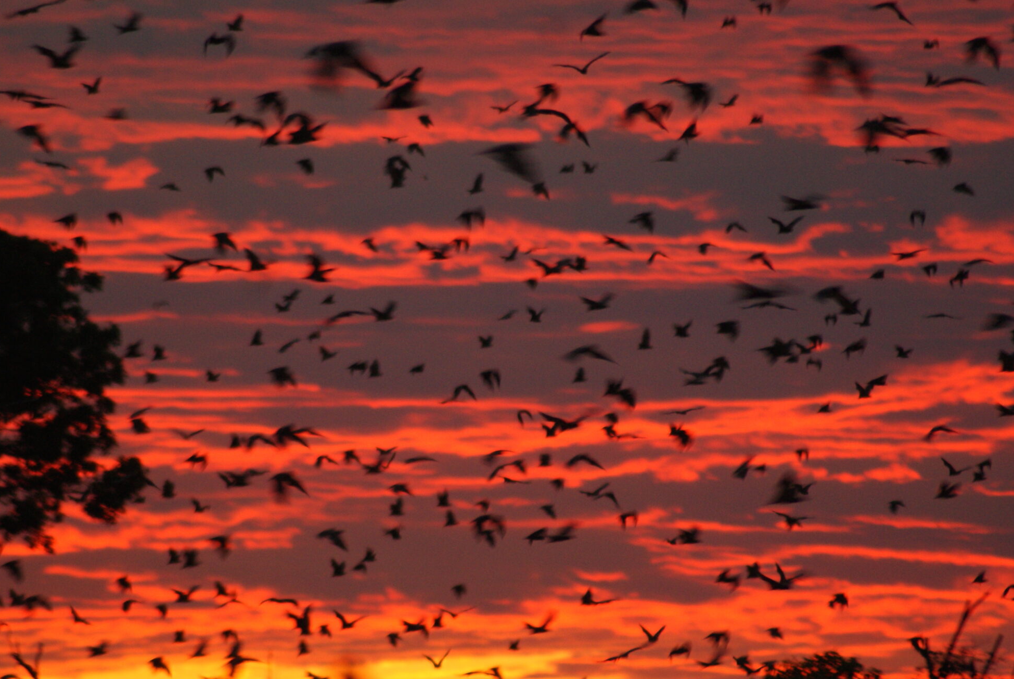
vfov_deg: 2.3
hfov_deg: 3.5
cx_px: 476
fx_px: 16668
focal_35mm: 591
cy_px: 425
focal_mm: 300
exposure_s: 1/50
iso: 400
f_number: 5.6
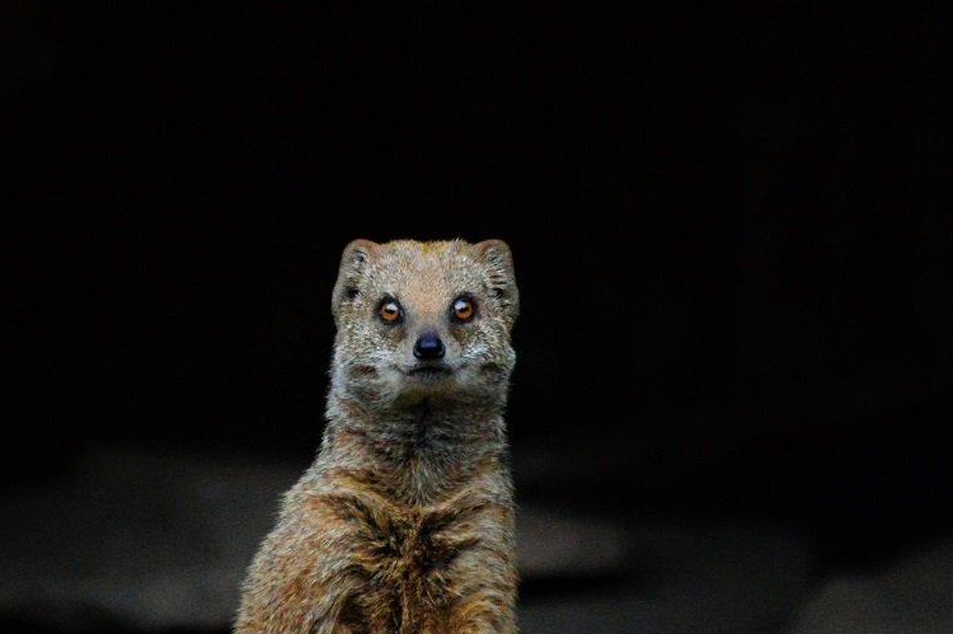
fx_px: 12883
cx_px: 366
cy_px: 492
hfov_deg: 4.2
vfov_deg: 2.8
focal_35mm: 487
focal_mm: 150
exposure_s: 1/3200
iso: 6400
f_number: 4.5
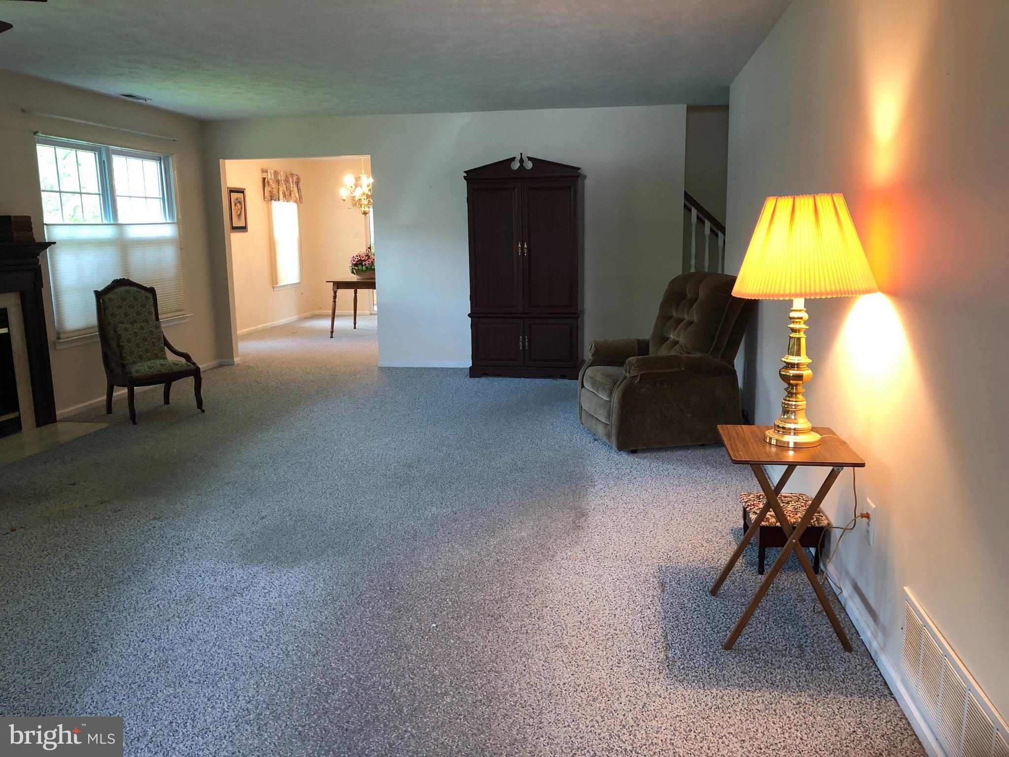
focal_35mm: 28
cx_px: 504
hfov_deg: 63.4
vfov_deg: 49.7
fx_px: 816
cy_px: 378
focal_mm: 4
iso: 40
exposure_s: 1/20
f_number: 1.8
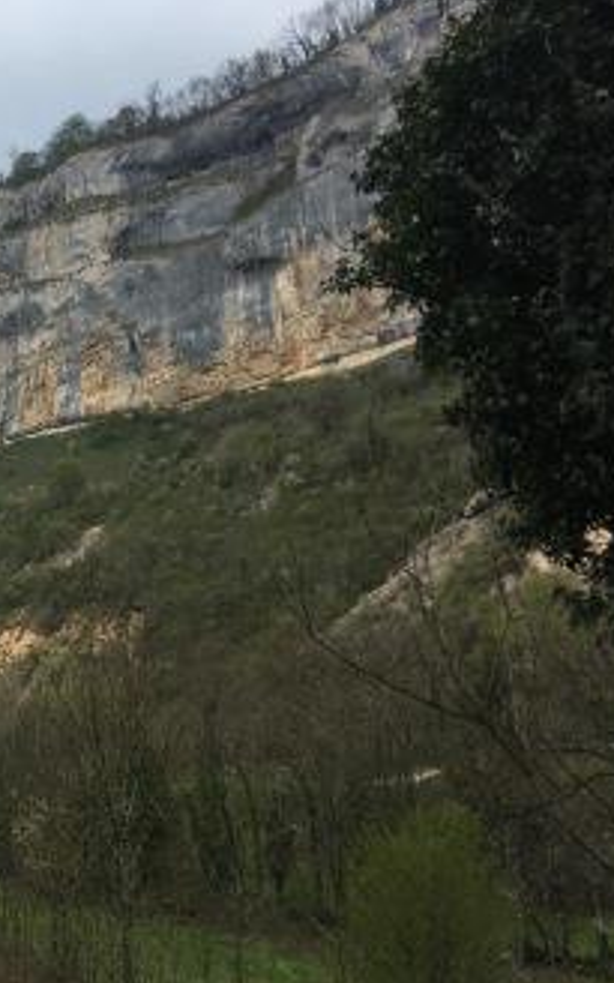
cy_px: 486
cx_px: -15
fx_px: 1124
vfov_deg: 47.2
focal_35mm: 42
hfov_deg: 28.5
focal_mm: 4.15
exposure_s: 1/1789
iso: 25
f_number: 2.2
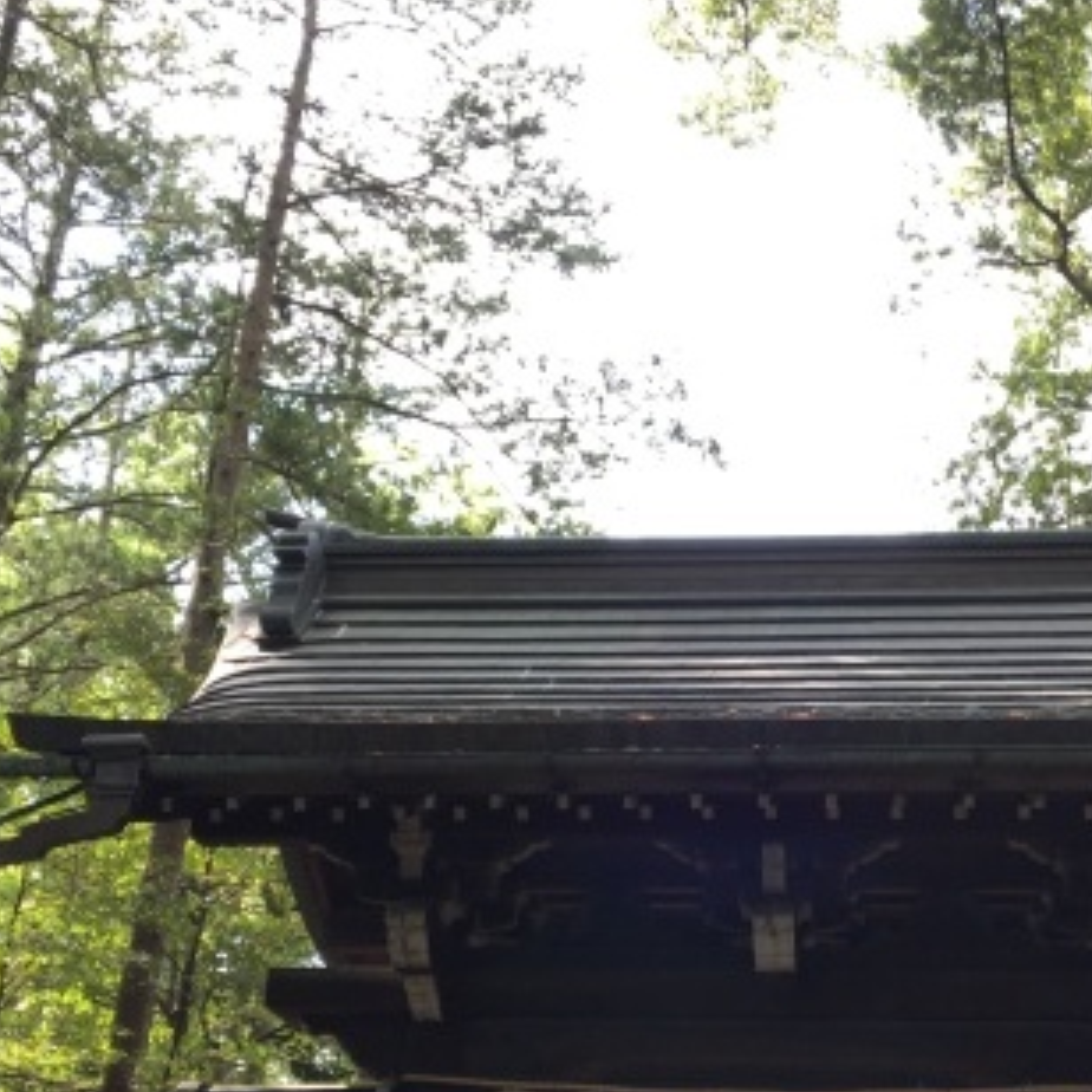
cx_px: 727
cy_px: 713
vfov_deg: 33.8
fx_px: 1785
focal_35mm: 50
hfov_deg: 33.7
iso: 25
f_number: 2.2
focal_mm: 4.15
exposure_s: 1/120
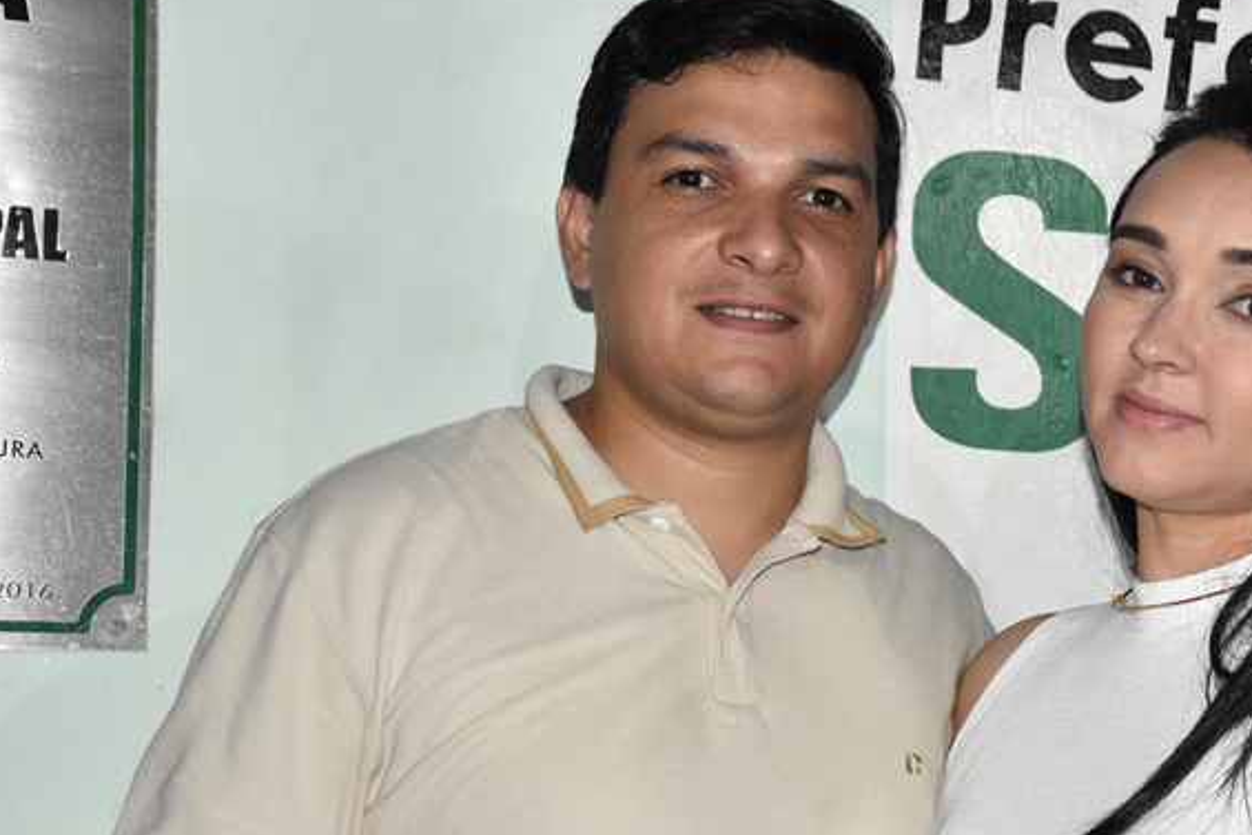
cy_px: 564
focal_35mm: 85
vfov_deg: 16.0
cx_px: 1064
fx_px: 2957
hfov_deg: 23.4
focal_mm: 32
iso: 2500
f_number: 4.5
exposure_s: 1/100
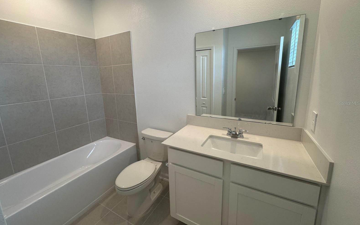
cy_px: 103
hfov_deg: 101.5
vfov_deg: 74.6
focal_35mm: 15
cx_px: 179
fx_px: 147
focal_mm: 2.22
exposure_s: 1/120
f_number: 2.2
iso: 160
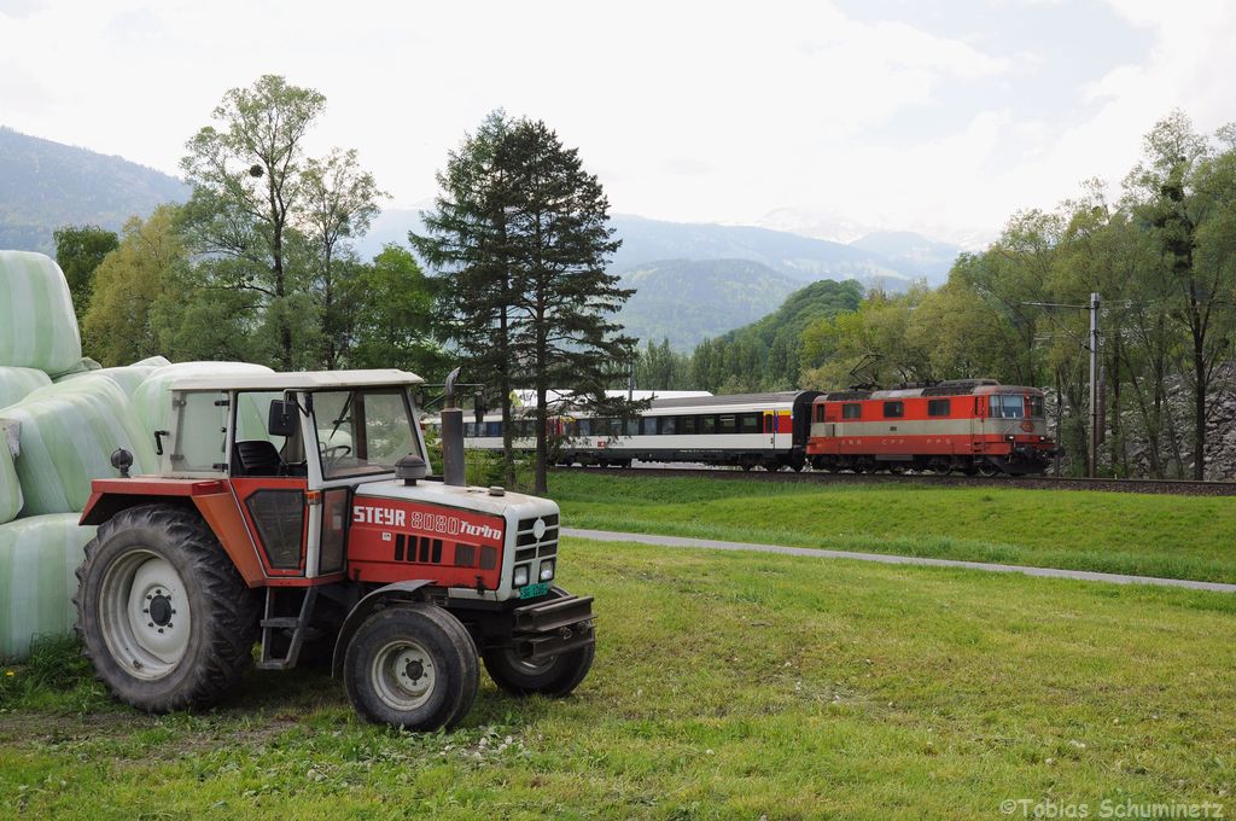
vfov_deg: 31.8
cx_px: 618
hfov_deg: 46.5
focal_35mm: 42
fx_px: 1440
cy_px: 410
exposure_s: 1/640
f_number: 7.1
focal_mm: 28
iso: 320
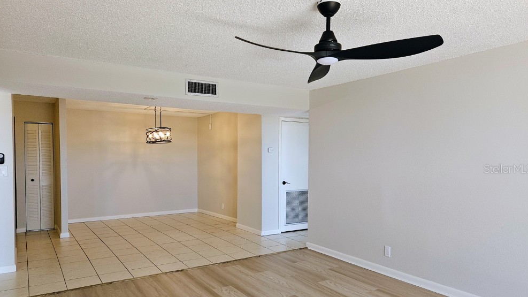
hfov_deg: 71.9
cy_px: 169
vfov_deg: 44.3
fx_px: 364
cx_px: 261
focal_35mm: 26
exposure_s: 1/60
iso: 32
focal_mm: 5.4
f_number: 1.8
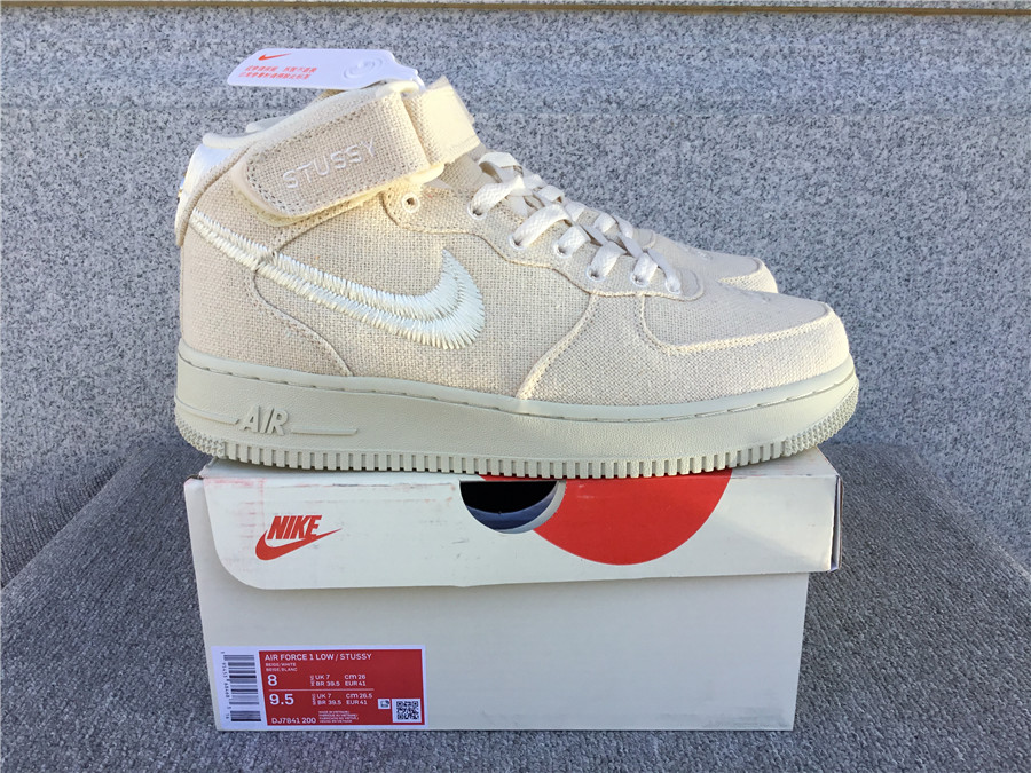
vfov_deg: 45.4
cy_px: 386
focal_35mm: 31
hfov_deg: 58.4
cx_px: 516
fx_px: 923
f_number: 2.4
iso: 25
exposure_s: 1/339
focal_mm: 3.3
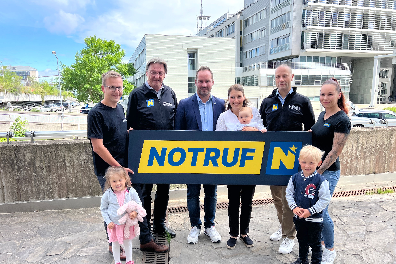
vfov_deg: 46.3
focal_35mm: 28
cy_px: 148
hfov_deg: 65.5
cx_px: 202
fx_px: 308
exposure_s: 1/1575
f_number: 1.5
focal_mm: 5.7
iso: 50
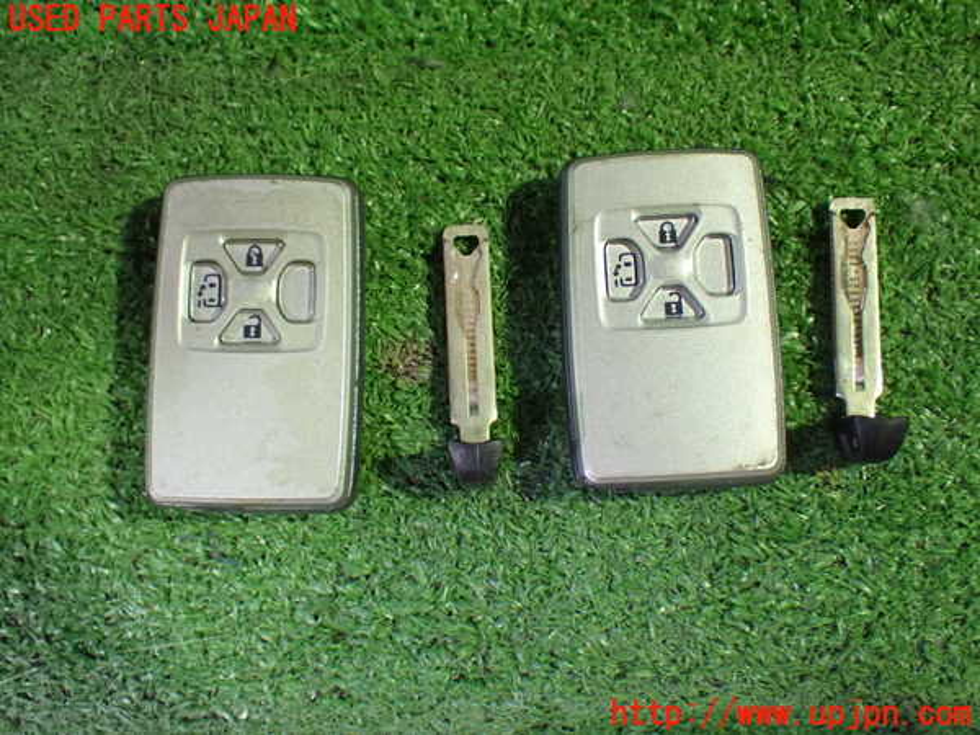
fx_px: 1161
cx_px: 490
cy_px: 368
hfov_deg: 45.8
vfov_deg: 35.1
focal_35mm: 41
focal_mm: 7.31
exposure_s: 1/40
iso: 1000
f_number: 2.8
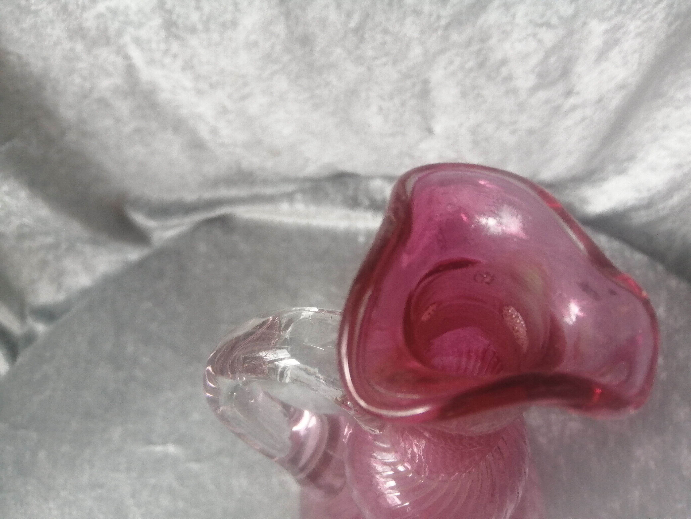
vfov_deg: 53.1
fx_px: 519
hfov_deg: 67.3
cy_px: 260
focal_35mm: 26
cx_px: 346
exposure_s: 1/100
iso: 80
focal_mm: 3.6
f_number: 1.8
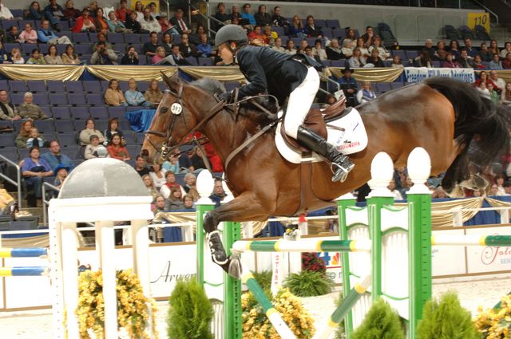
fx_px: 2020
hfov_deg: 14.4
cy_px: 170
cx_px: 256
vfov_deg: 9.6
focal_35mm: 142
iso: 200
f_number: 5.6
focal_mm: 95
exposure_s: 1/250
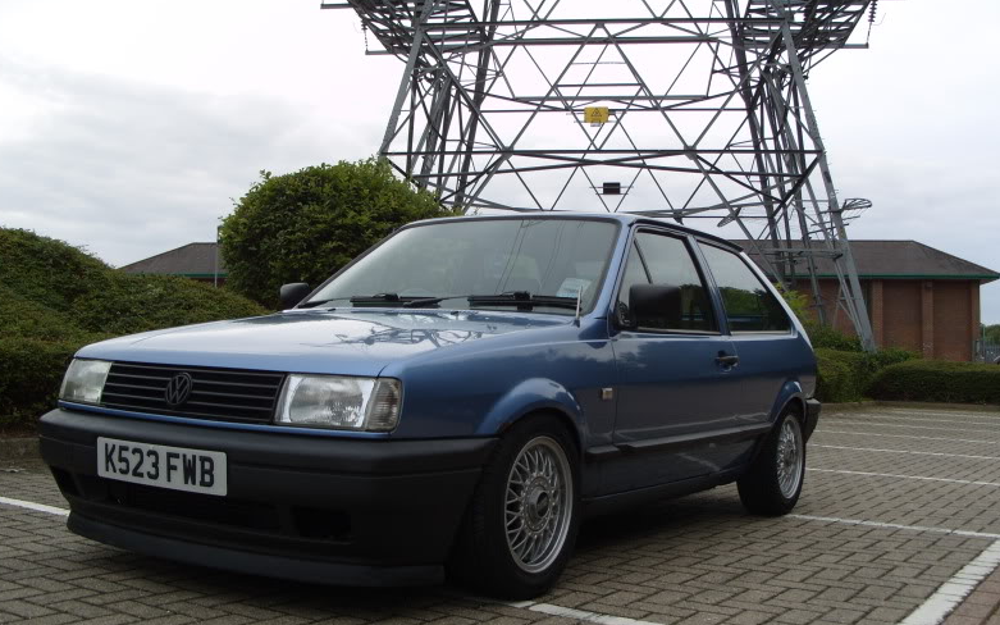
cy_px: 295
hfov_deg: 51.5
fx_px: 1036
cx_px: 494
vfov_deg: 33.6
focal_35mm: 38
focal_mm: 7.8
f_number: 3.4
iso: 80
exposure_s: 1/90
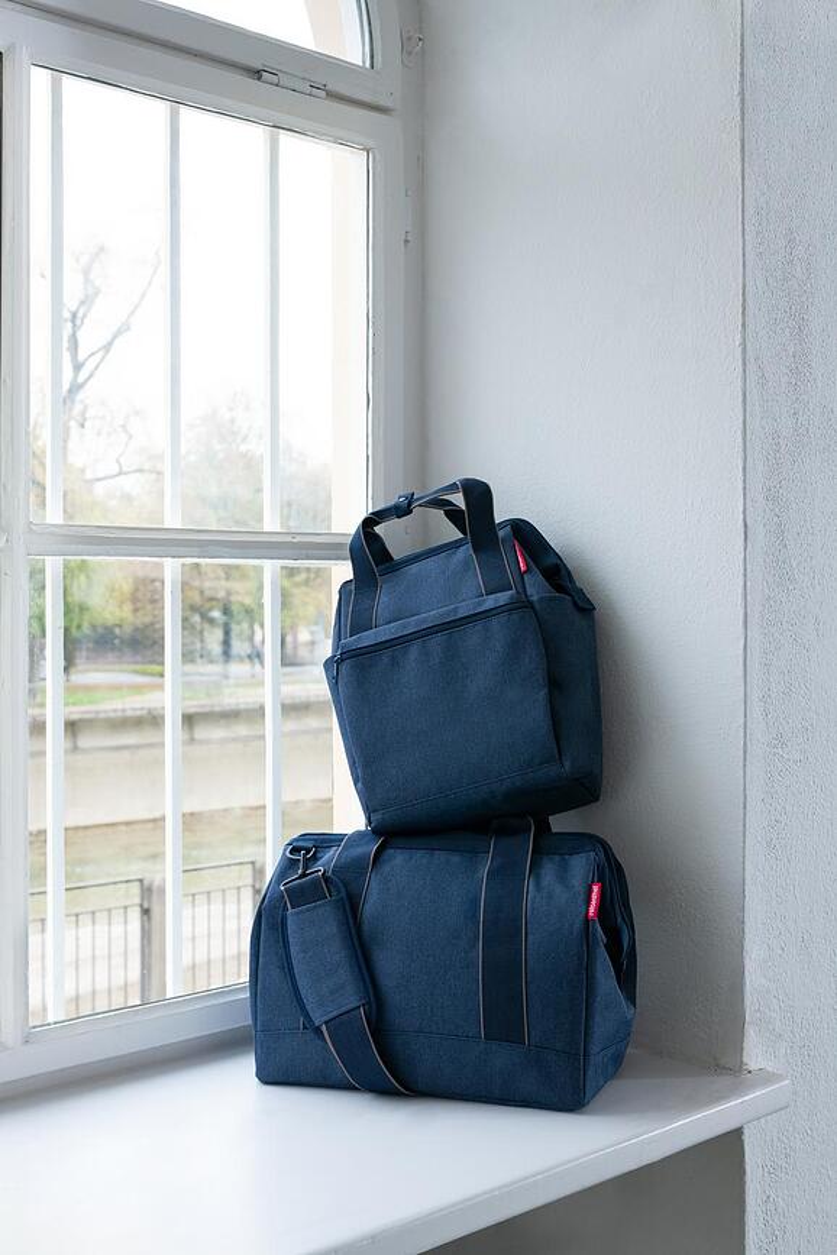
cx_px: 418
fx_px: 1395
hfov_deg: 33.4
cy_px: 628
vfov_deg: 48.5
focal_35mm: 40
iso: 1600
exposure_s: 1/160
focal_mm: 40
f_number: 5.6
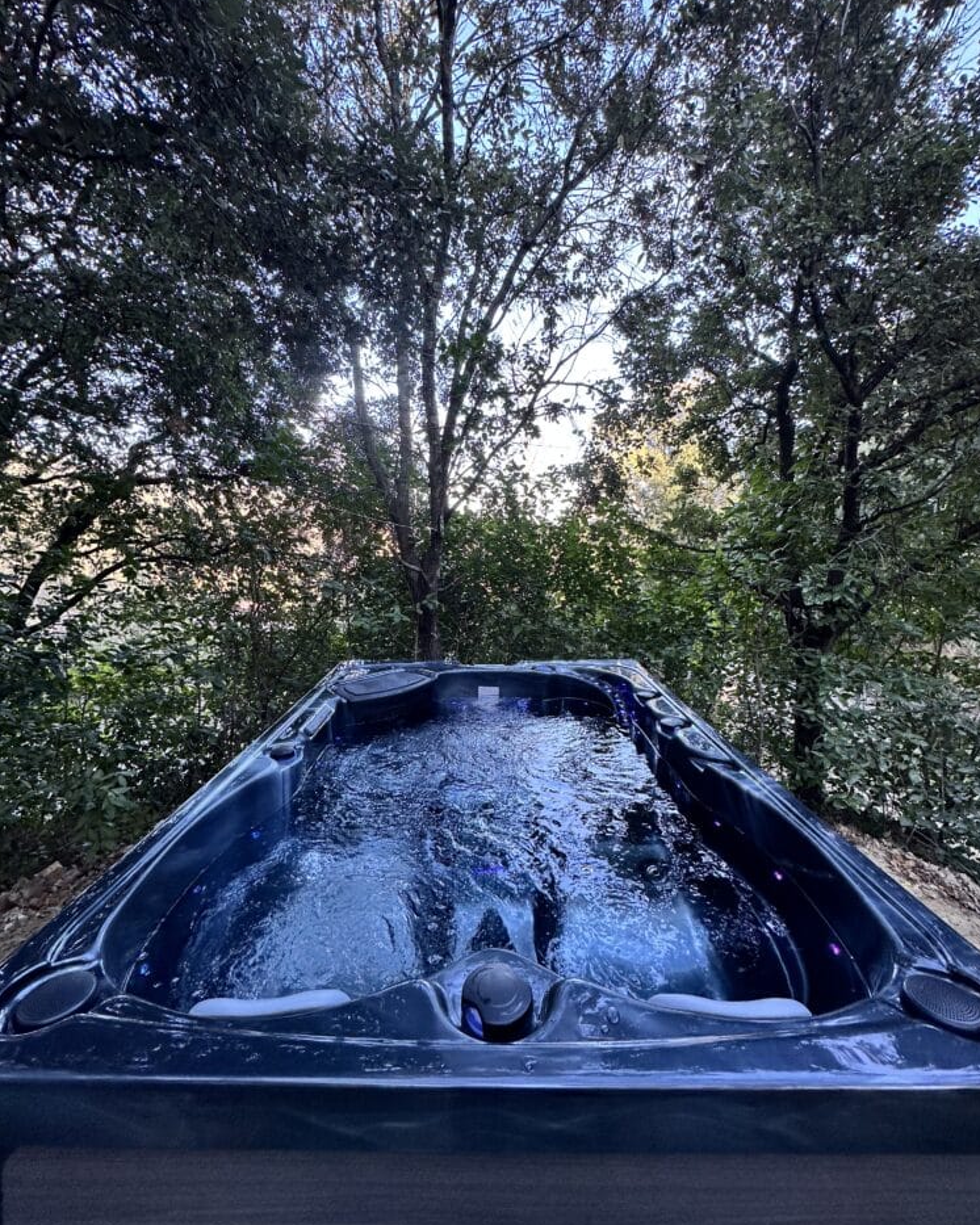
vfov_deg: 96.8
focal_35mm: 15
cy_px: 591
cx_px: 482
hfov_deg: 84.0
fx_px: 544
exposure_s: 1/99
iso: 100
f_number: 2.2
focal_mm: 2.22
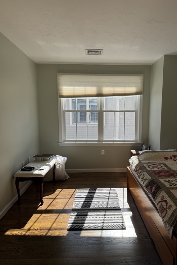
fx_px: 192
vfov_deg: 69.4
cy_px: 135
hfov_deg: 49.4
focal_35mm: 26
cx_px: 103
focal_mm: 6.76
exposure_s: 1/773
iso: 80
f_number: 1.78
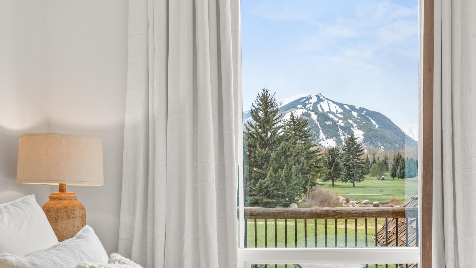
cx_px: 322
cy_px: 190
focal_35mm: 43
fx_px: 543
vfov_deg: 27.5
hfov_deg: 46.5
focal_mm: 30
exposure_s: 1/13
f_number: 9
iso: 400
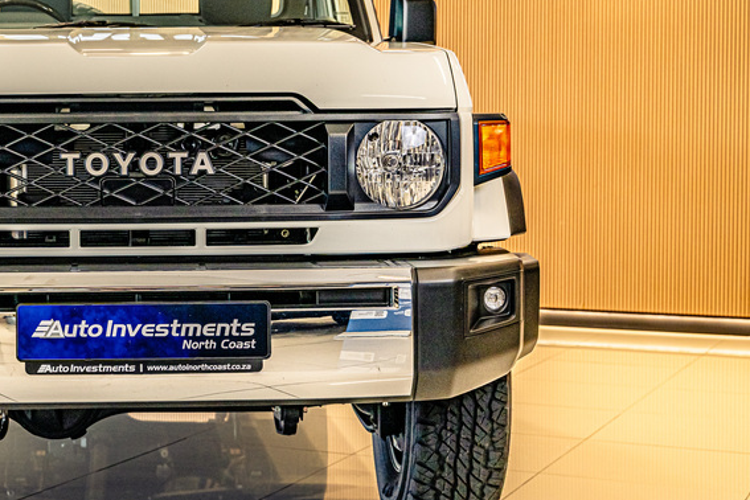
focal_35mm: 74
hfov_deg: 26.8
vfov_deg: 18.4
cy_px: 209
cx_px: 146
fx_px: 1542
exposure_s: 1/125
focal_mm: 41
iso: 400
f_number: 4.5
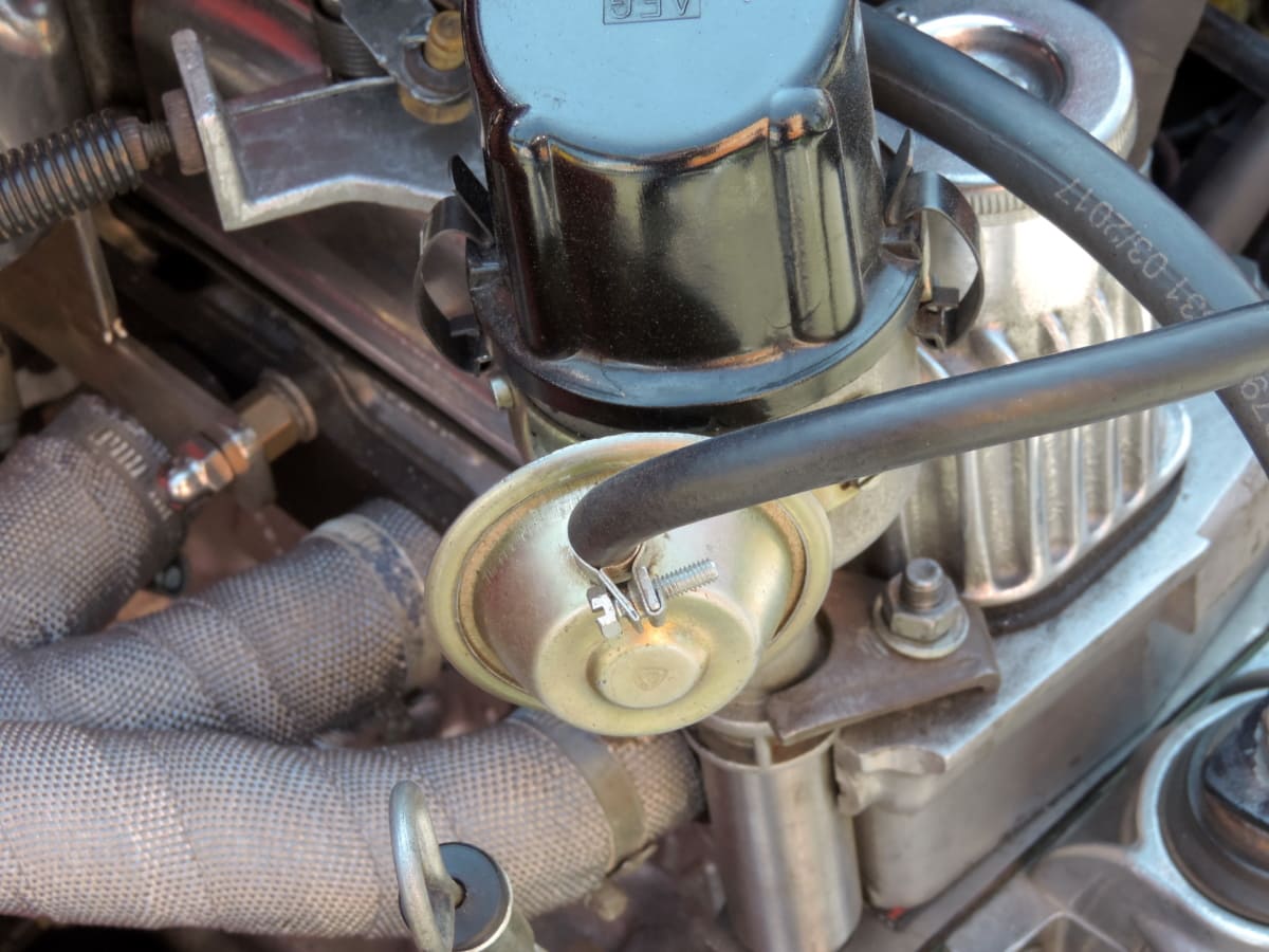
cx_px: 634
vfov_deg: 16.4
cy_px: 476
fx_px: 3299
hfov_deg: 21.8
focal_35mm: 90
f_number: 4.6
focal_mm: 16
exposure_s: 1/100
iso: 180
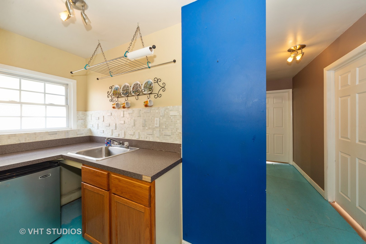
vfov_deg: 85.4
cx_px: 183
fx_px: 132
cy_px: 122
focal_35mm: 13
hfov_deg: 108.3
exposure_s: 1/10
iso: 320
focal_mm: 13
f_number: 8
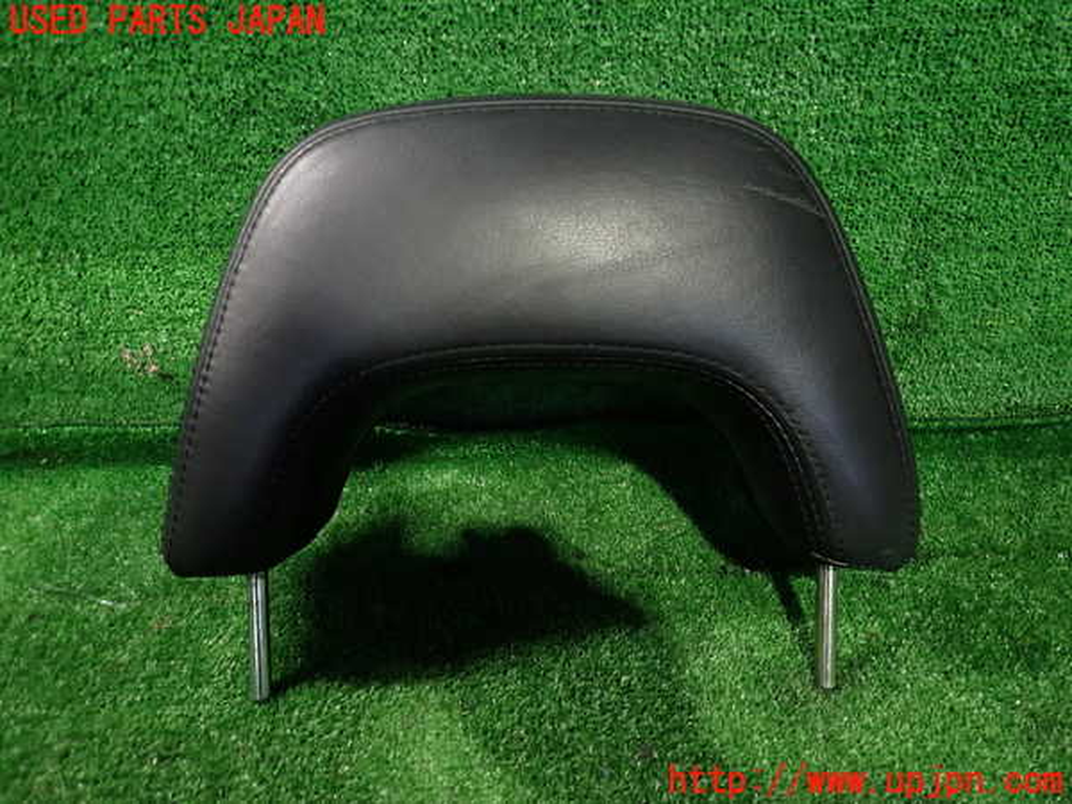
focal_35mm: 25
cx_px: 536
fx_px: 774
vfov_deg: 54.9
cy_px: 402
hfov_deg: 69.4
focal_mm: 4.5
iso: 400
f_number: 2
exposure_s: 1/30
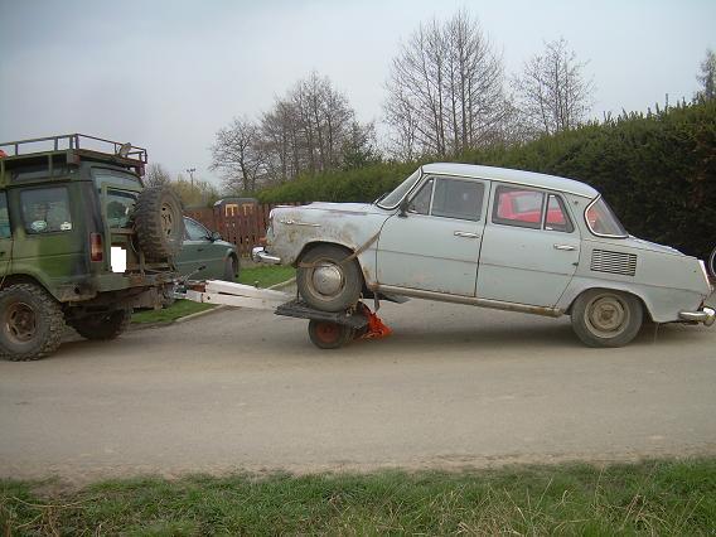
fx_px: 786
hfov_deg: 49.0
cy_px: 268
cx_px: 358
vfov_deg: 37.7
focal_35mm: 38
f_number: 2.8
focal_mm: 6.3
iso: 50
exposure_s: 1/177
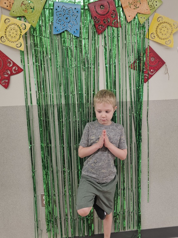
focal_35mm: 28
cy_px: 106
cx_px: 98
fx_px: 192
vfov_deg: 63.3
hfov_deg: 49.7
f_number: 1.7
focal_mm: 6.3
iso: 250
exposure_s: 1/120
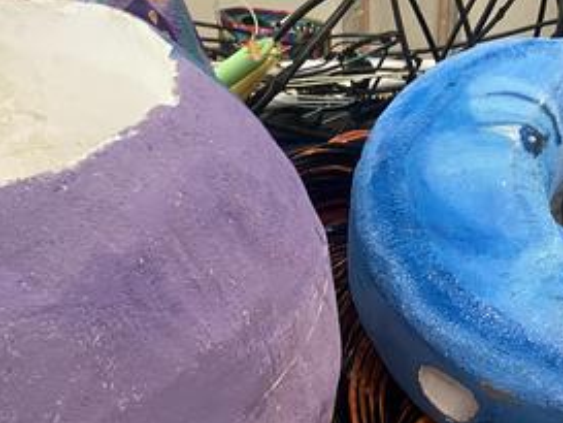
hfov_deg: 30.8
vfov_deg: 23.3
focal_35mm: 61
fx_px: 993
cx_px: 460
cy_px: 390
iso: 640
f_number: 1.8
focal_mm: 4.25
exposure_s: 1/35
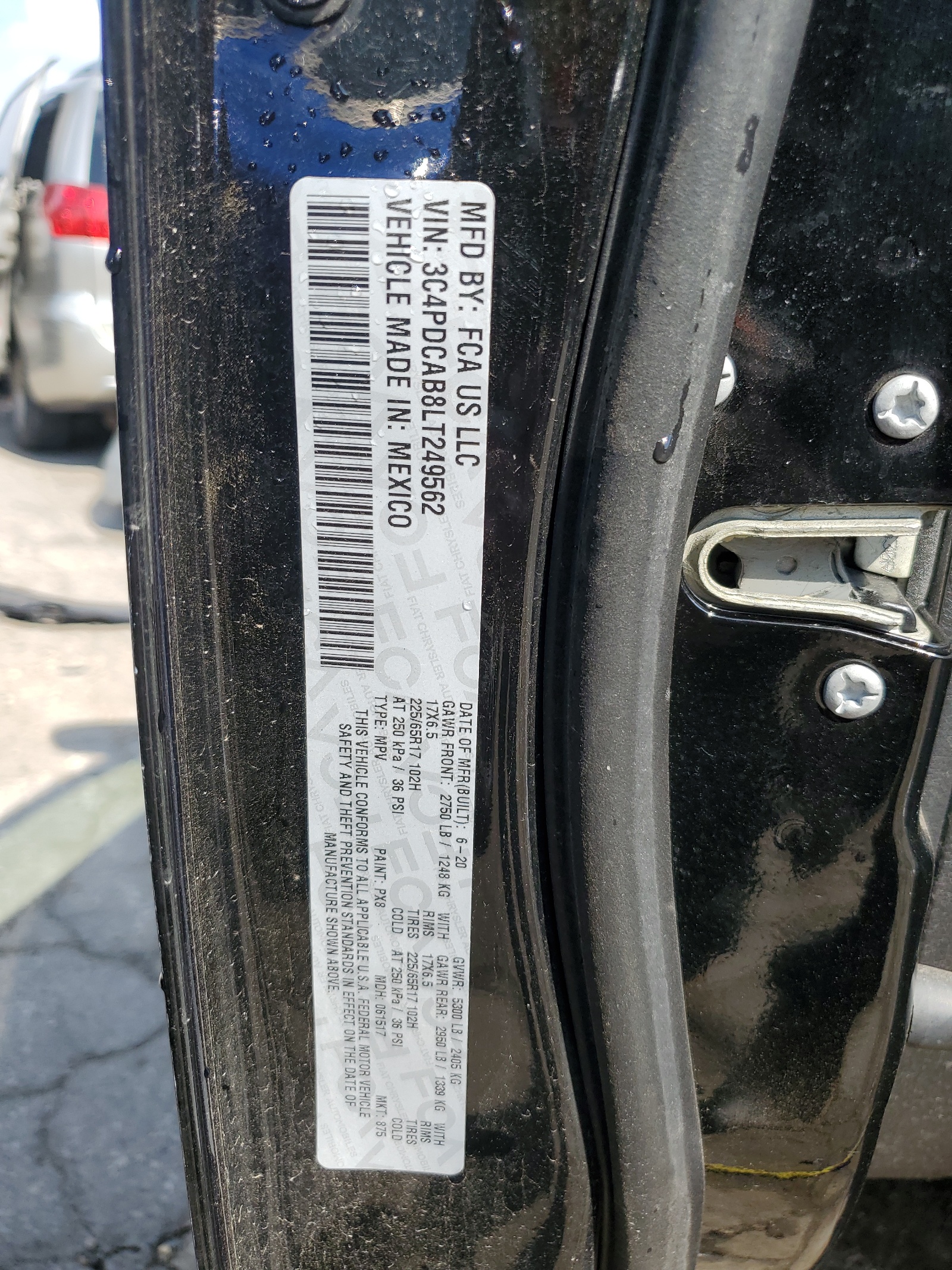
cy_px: 635
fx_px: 953
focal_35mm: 26
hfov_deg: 53.1
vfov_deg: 67.3
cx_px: 476
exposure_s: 1/1111
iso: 50
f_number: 1.5
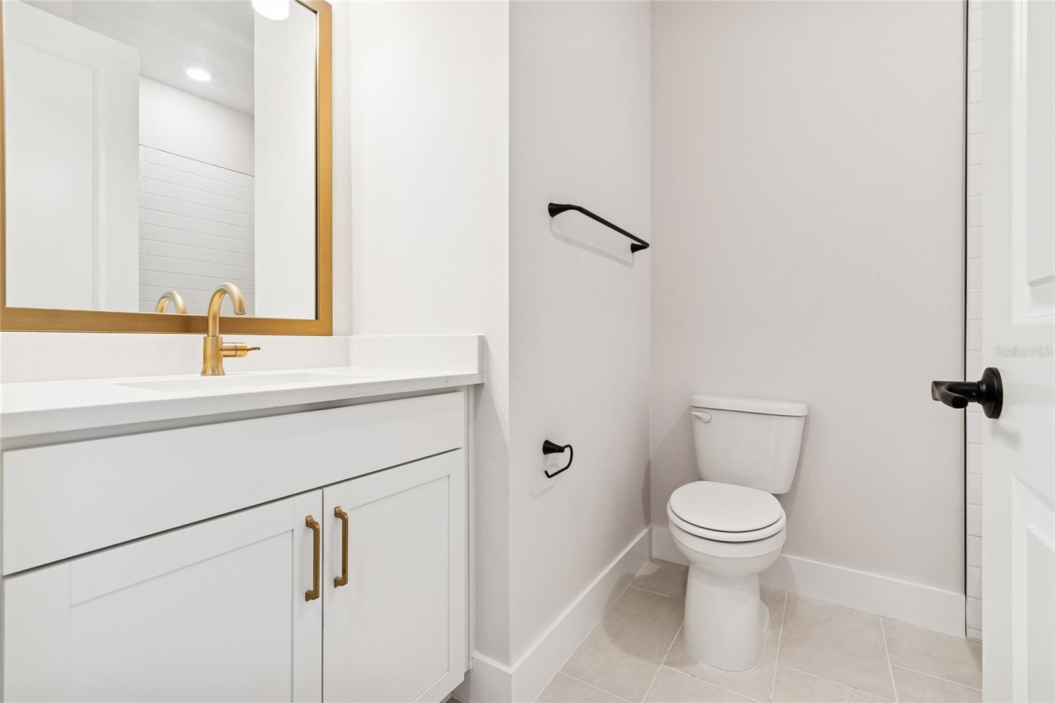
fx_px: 439
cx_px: 528
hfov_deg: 100.4
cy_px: 352
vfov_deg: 77.3
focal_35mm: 15
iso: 100
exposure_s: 1/15
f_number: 7.1
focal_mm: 10
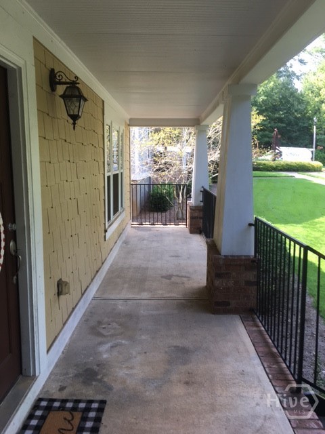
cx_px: 162
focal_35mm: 29
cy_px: 217
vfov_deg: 61.7
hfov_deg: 48.2
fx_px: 363
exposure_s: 1/120
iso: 32
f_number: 2.2
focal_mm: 4.15
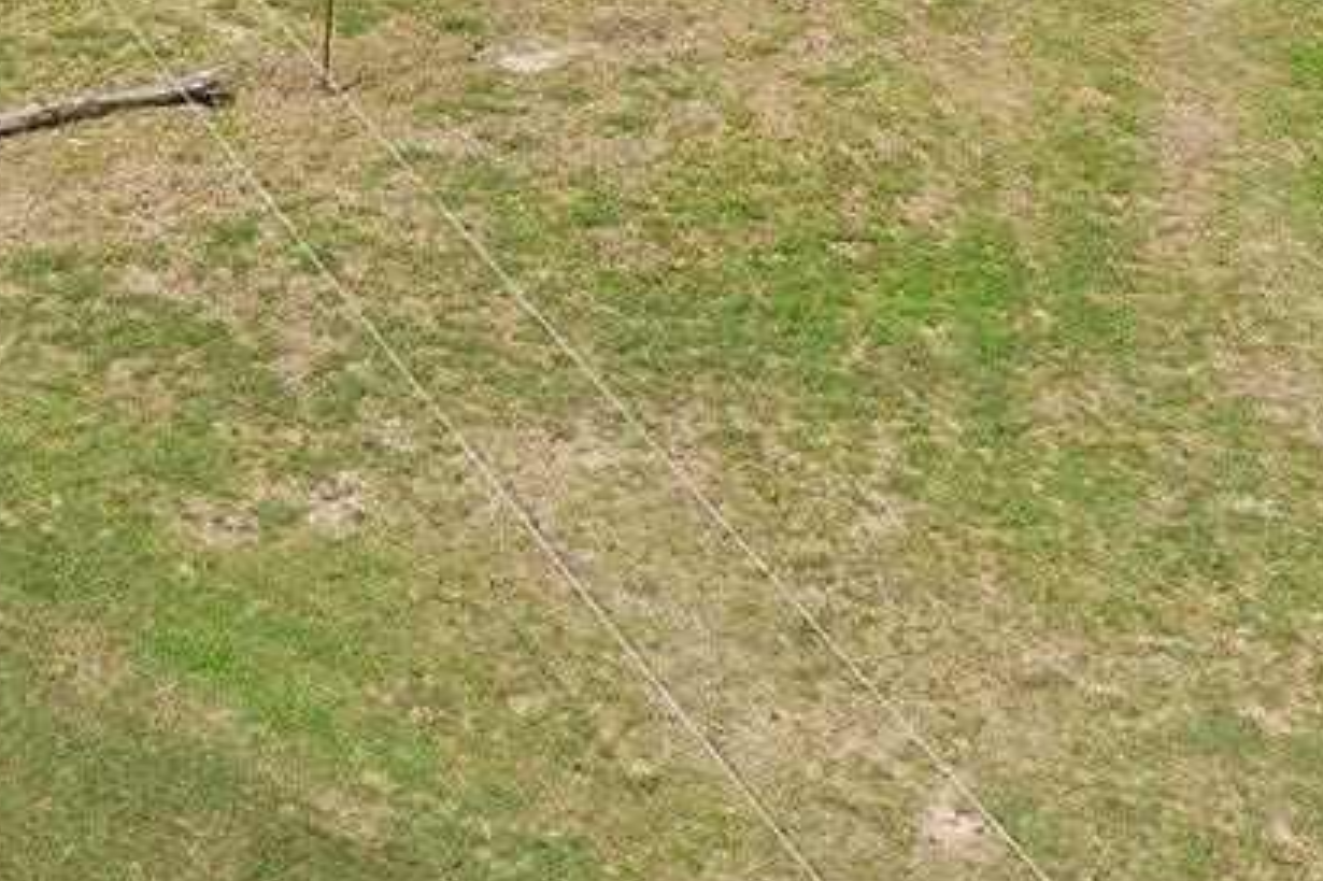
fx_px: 4041
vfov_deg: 10.9
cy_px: -1068
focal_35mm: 110
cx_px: 0
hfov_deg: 18.1
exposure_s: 1/2500
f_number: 2.8
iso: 110
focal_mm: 8.38
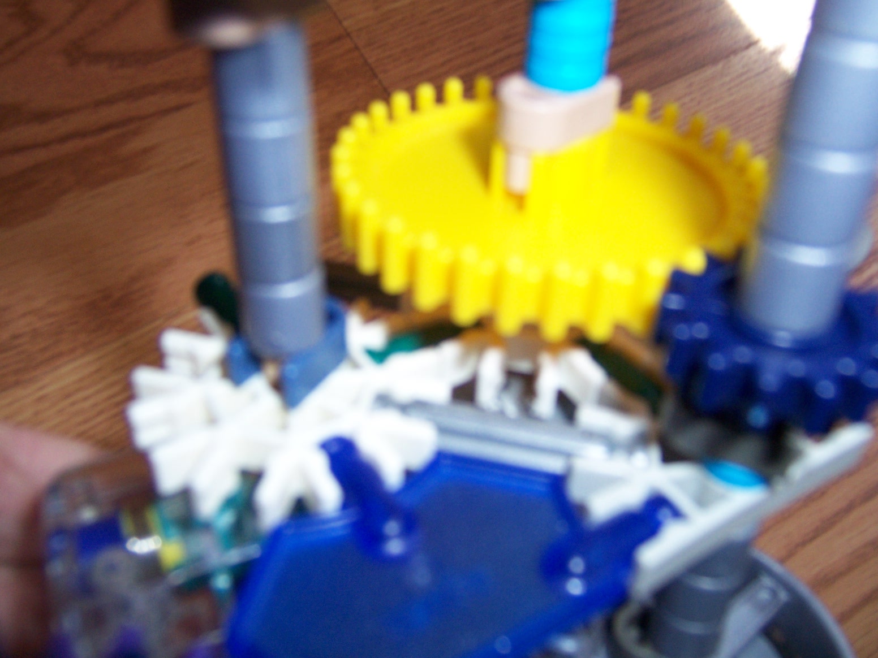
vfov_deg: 42.9
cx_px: 439
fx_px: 837
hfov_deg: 55.4
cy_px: 329
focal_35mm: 33
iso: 140
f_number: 2.8
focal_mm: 5.5
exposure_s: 1/60
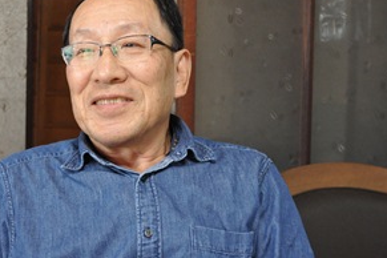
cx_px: 118
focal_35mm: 60
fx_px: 645
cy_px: 117
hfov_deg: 33.0
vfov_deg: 22.6
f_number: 4.2
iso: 2000
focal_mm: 26
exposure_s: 1/40
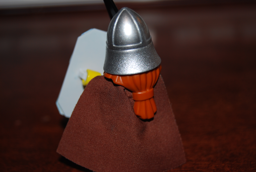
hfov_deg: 24.6
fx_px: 588
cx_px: 128
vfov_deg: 16.6
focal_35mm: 82
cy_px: 86
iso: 200
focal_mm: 55
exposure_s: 1/60
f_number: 5.6
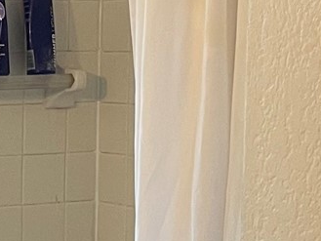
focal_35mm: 146
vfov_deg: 10.0
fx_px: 1354
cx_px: -140
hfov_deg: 12.9
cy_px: 278
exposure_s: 1/60
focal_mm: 5.1
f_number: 1.6
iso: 125
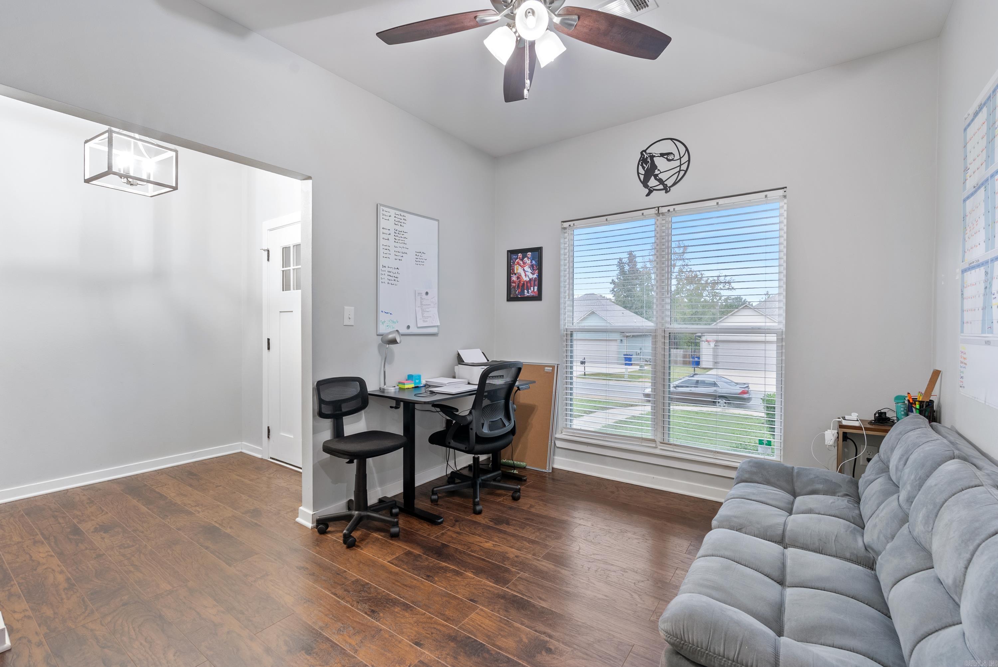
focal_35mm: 16
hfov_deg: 96.7
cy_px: 334
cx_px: 499
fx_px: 444
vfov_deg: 73.8
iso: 250
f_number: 9
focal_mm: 16
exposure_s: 1
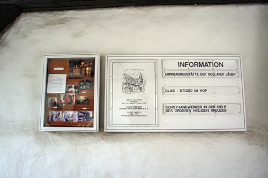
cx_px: 134
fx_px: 212
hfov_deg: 64.6
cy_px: 89
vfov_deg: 45.6
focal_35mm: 28
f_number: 5
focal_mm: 19
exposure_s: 1/60
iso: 200
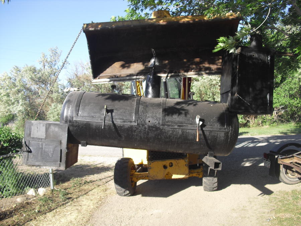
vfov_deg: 39.7
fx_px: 313
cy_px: 113
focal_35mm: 36
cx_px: 150
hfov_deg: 51.4
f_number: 7.8
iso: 100
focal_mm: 6.3
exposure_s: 1/80
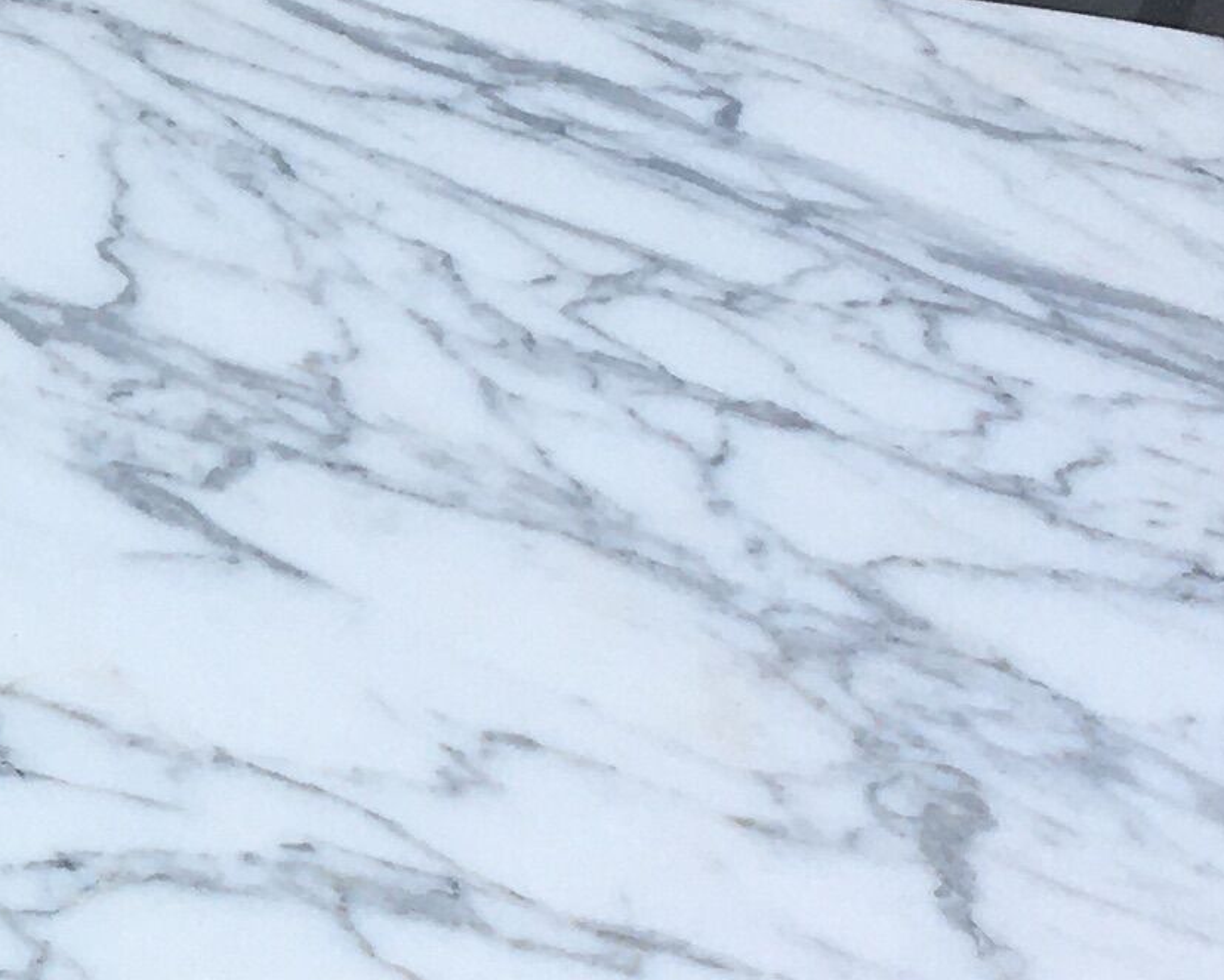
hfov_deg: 13.3
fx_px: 5000
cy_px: 731
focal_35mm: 138
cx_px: -497
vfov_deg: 11.2
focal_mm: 4.15
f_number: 2.2
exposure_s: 1/836
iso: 25
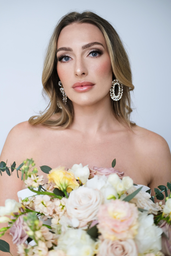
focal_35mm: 53
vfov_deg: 37.5
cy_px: 128
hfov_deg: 25.5
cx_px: 86
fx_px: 378
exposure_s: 1/350
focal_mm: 35
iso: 160
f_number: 2
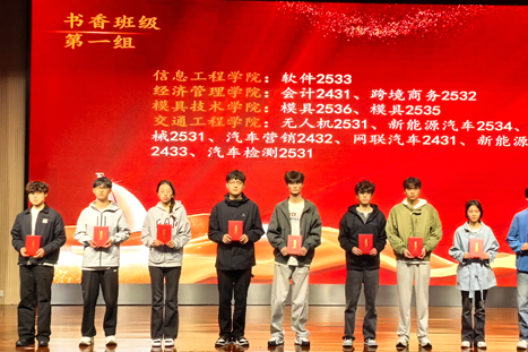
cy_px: 151
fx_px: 1202
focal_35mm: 82
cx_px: 341
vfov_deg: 16.6
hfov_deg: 24.7
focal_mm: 6.98
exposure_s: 1/100
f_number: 4
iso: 500
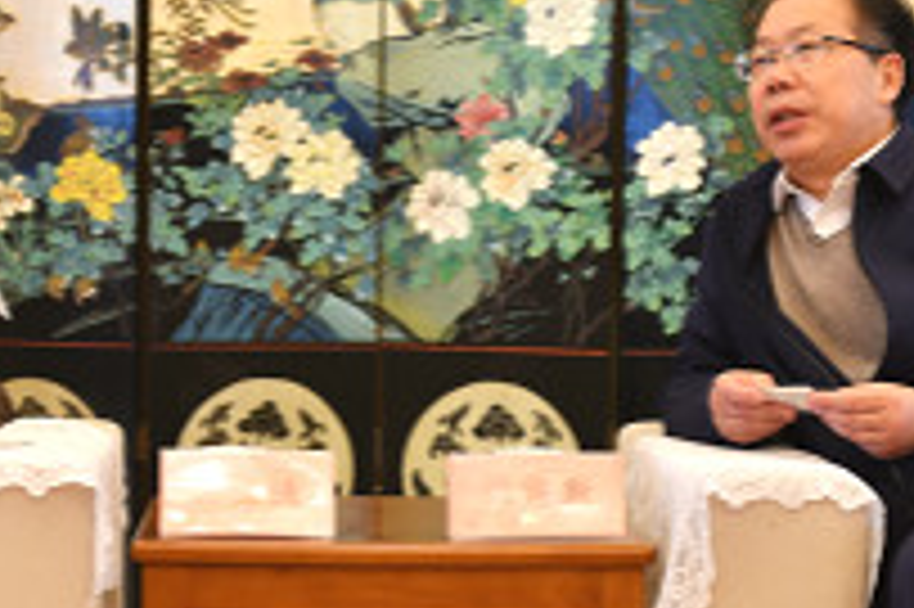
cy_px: 421
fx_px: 2816
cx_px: 356
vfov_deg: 12.3
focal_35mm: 111
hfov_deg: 18.4
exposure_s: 1/60
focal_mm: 45
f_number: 3.2
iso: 500
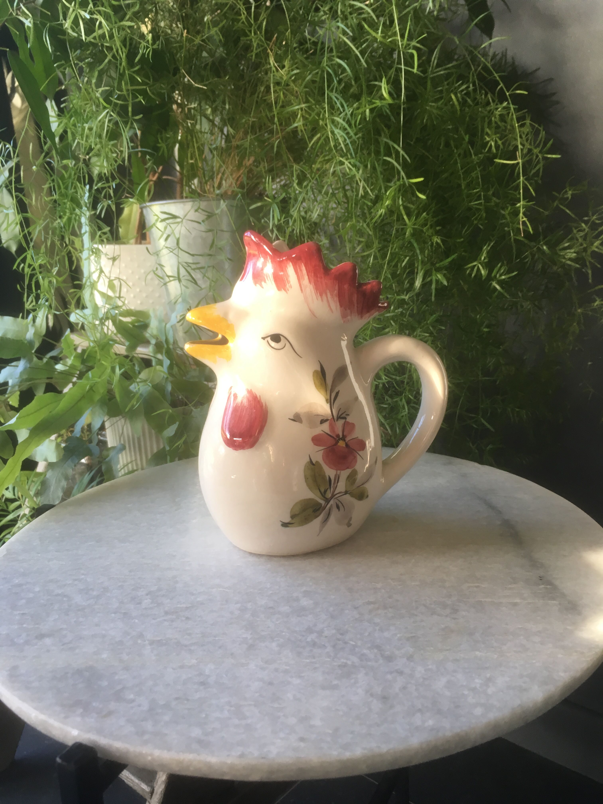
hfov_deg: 48.2
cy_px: 402
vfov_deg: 61.7
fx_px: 674
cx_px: 302
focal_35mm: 29
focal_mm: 4.15
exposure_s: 1/33
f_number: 2.2
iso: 25
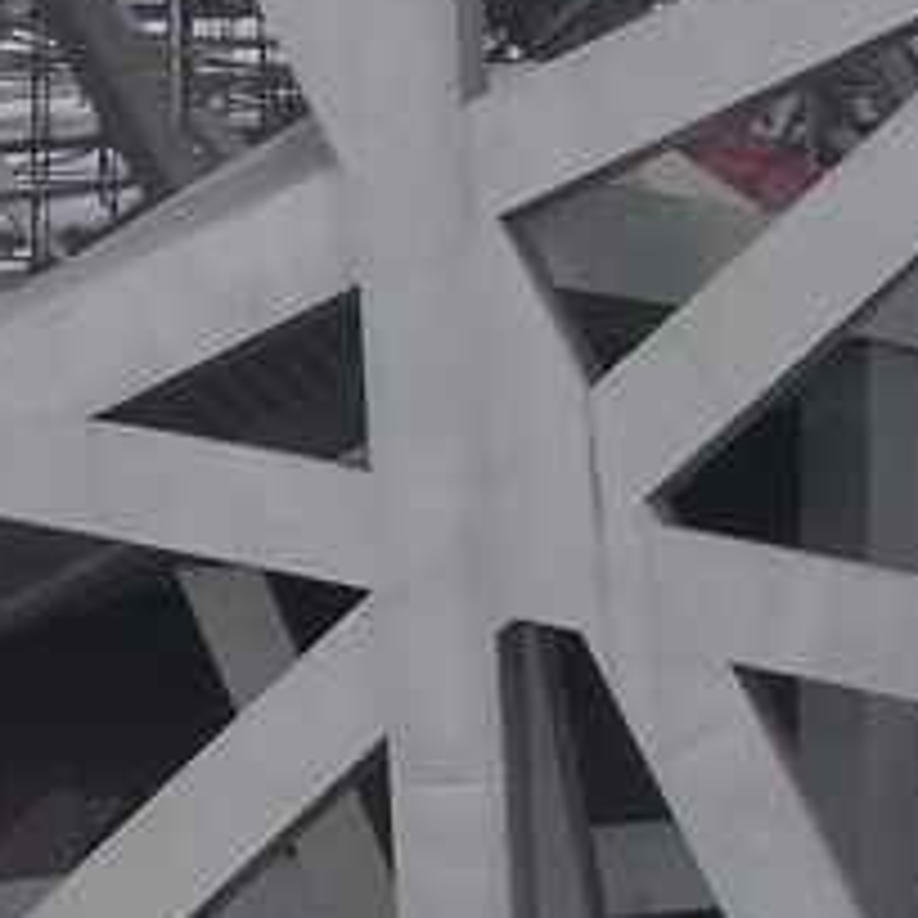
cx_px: -1030
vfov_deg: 10.3
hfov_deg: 9.5
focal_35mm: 169
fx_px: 5071
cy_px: 868
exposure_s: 1/264
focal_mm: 5.8
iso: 100
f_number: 5.6
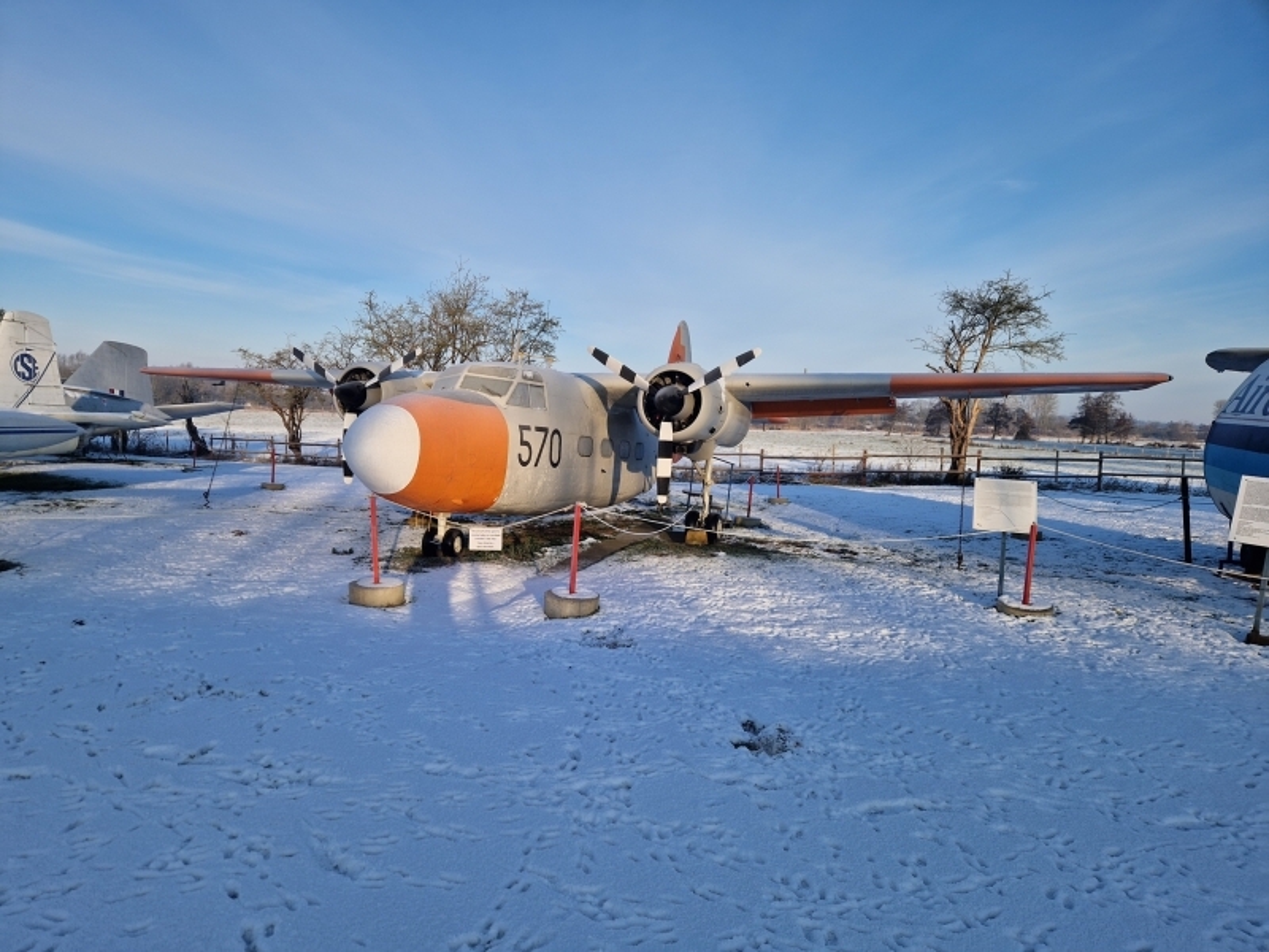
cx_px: 634
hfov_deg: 73.9
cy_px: 476
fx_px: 843
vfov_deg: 58.9
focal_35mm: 23
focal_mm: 5.4
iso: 50
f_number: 1.8
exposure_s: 1/1320
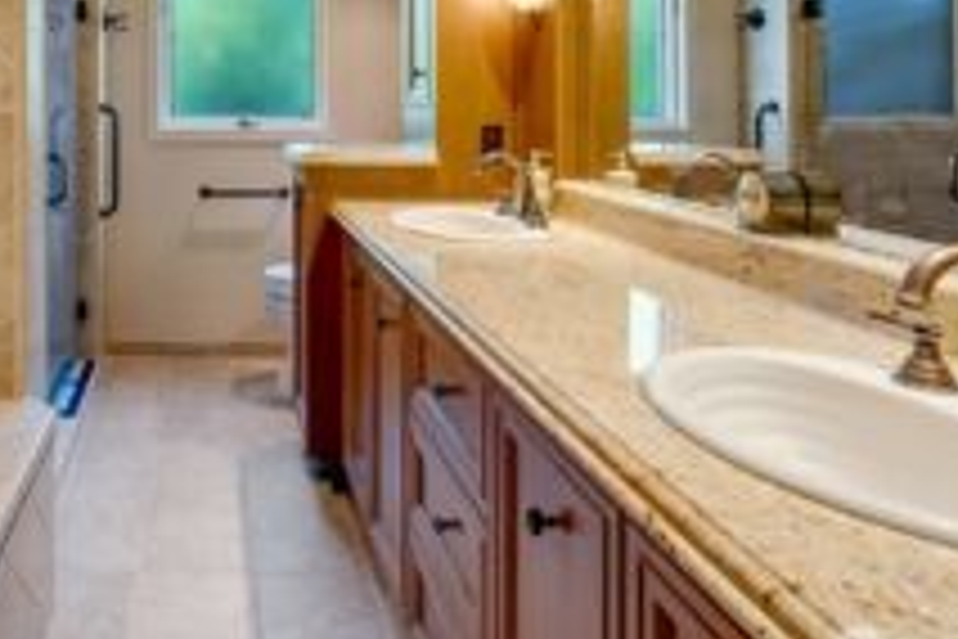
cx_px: 193
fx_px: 798
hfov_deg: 57.4
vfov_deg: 41.0
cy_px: 92
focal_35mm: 30
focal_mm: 16
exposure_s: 1/125
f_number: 9
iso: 400
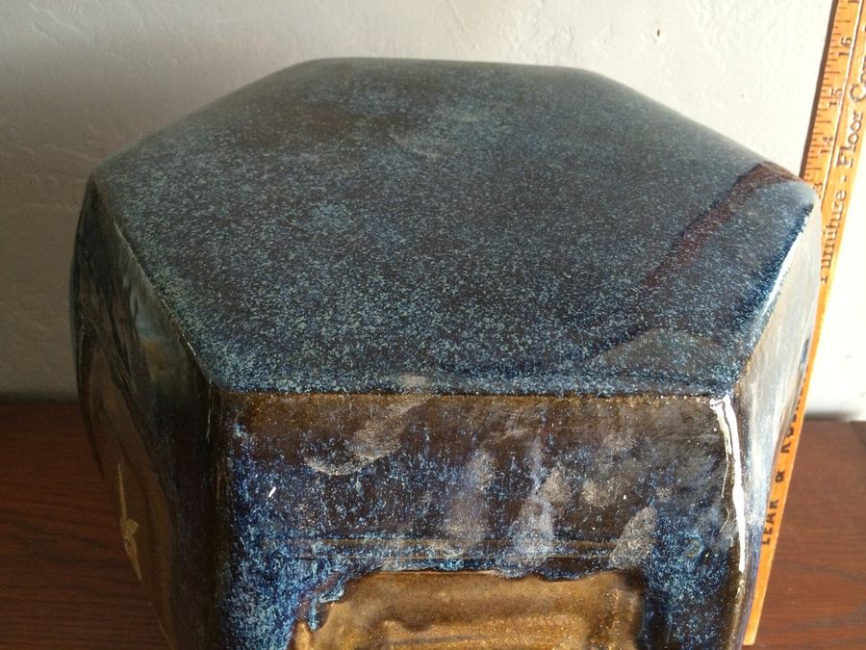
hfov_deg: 60.0
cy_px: 325
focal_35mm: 30
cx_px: 433
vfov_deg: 46.8
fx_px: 751
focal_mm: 4.12
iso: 160
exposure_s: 1/30
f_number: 2.2
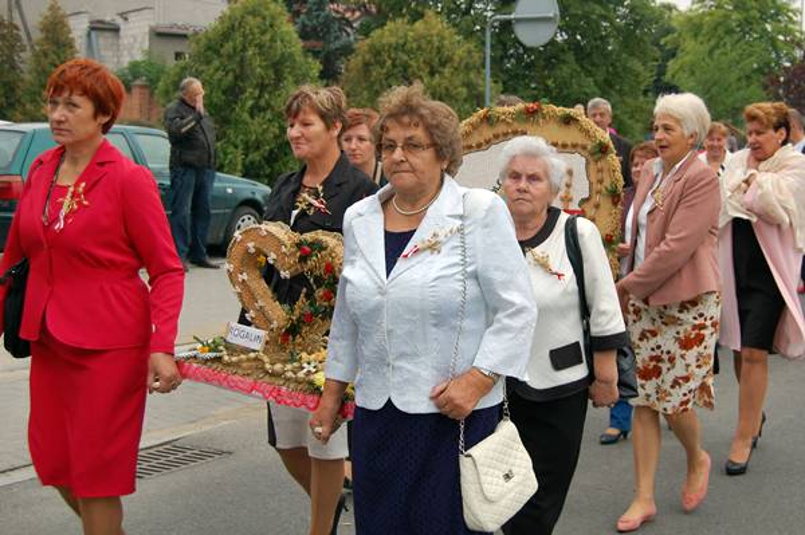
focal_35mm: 48
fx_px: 1072
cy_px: 268
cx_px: 402
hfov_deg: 41.1
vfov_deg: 28.0
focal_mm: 32
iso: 200
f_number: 6.3
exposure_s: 1/160
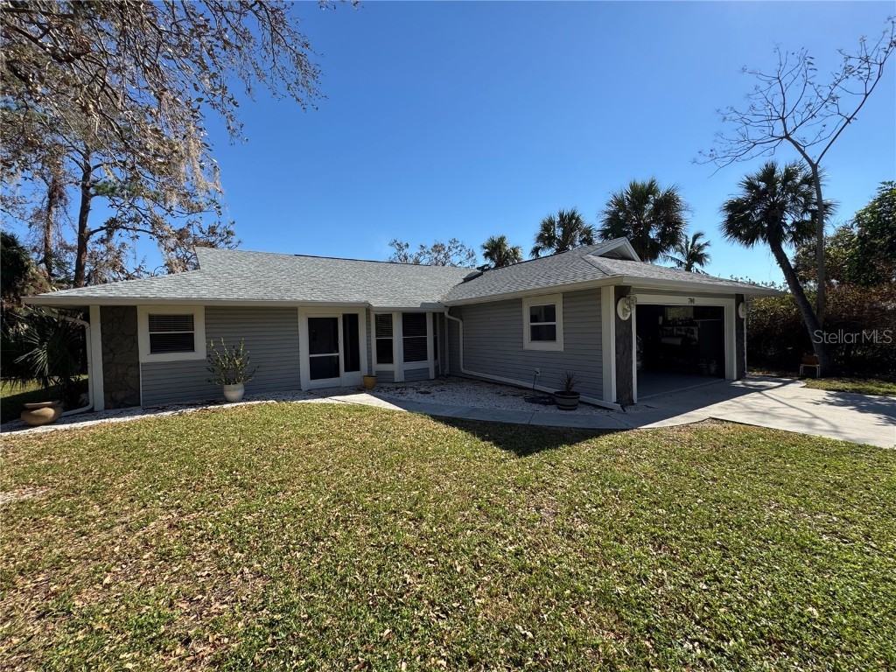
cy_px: 336
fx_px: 362
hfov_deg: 102.1
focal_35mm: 14
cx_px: 448
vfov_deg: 85.7
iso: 50
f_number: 2.2
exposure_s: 1/1506
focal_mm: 2.22
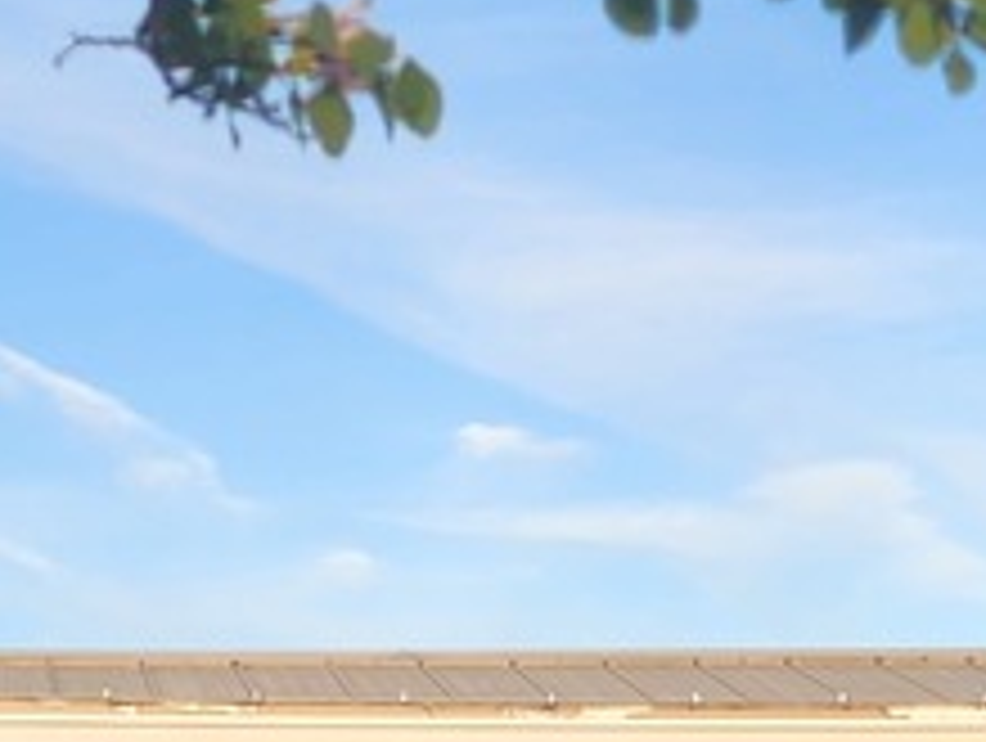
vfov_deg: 8.9
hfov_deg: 13.1
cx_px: 423
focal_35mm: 151
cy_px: 1763
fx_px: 4308
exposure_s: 1/224
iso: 12
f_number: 1.8
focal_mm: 6.4
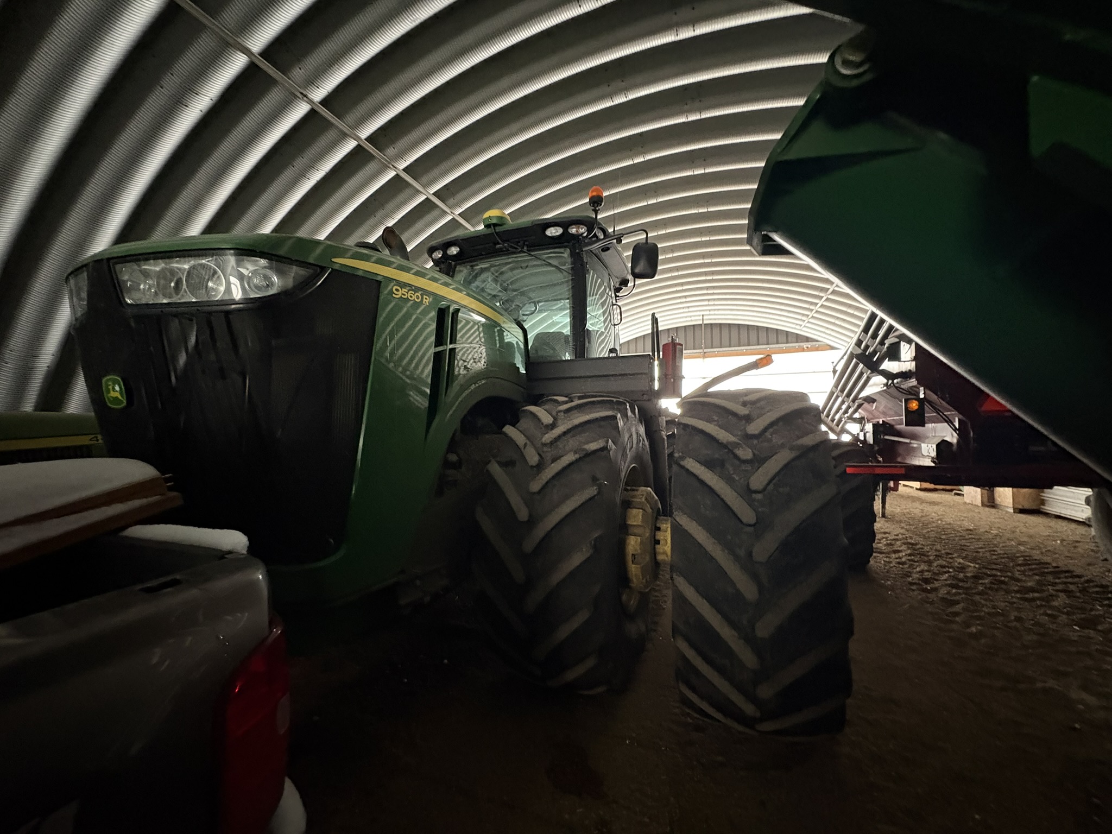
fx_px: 450
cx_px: 556
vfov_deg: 85.7
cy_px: 417
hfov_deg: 102.1
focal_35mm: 14
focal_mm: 2.22
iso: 800
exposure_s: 1/25
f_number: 2.2
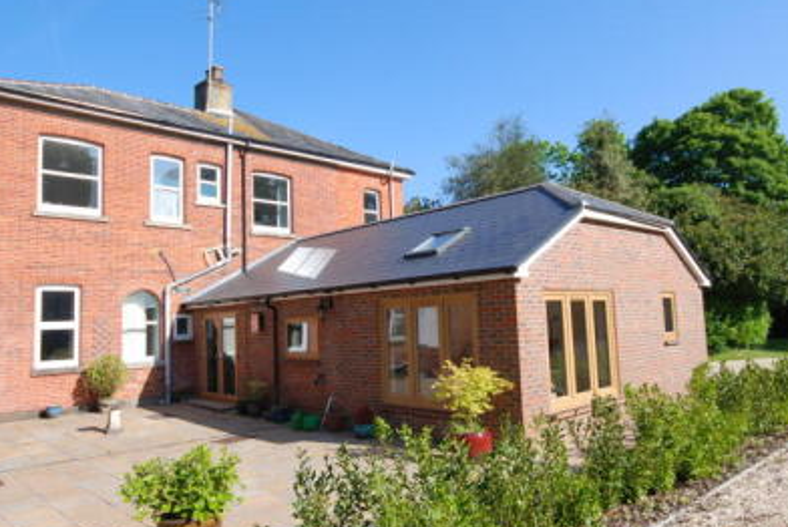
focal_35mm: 25
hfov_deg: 71.4
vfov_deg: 51.4
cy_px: 269
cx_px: 381
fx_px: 548
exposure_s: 1/160
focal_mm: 10
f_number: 6.3
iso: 100
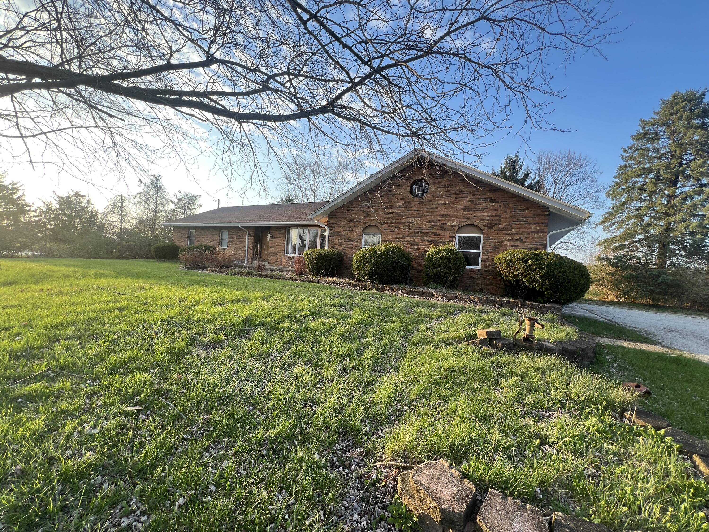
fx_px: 266
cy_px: 266
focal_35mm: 13
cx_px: 354
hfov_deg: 106.2
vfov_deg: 89.9
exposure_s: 1/176
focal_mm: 1.57
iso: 32
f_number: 1.8
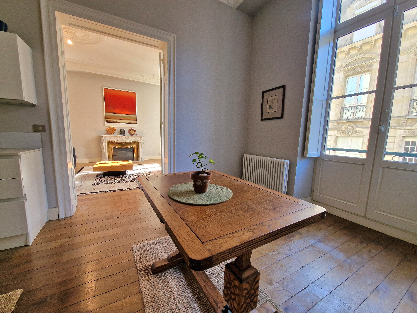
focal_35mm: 13
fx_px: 157
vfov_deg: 89.9
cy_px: 156
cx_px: 208
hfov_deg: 106.2
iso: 100
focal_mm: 2.2
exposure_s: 1/100
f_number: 2.2
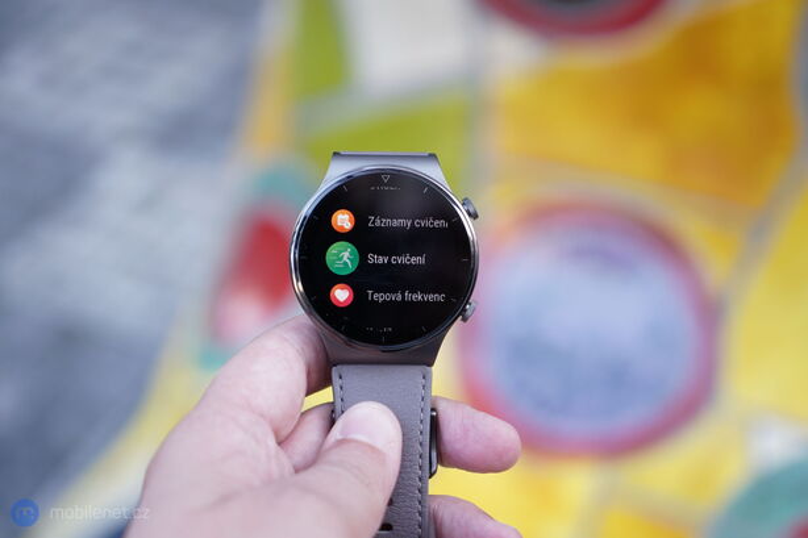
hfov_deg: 28.9
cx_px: 404
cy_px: 269
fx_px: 1571
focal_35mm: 70
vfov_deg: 19.4
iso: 1000
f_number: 4.5
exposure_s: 1/200
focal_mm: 70
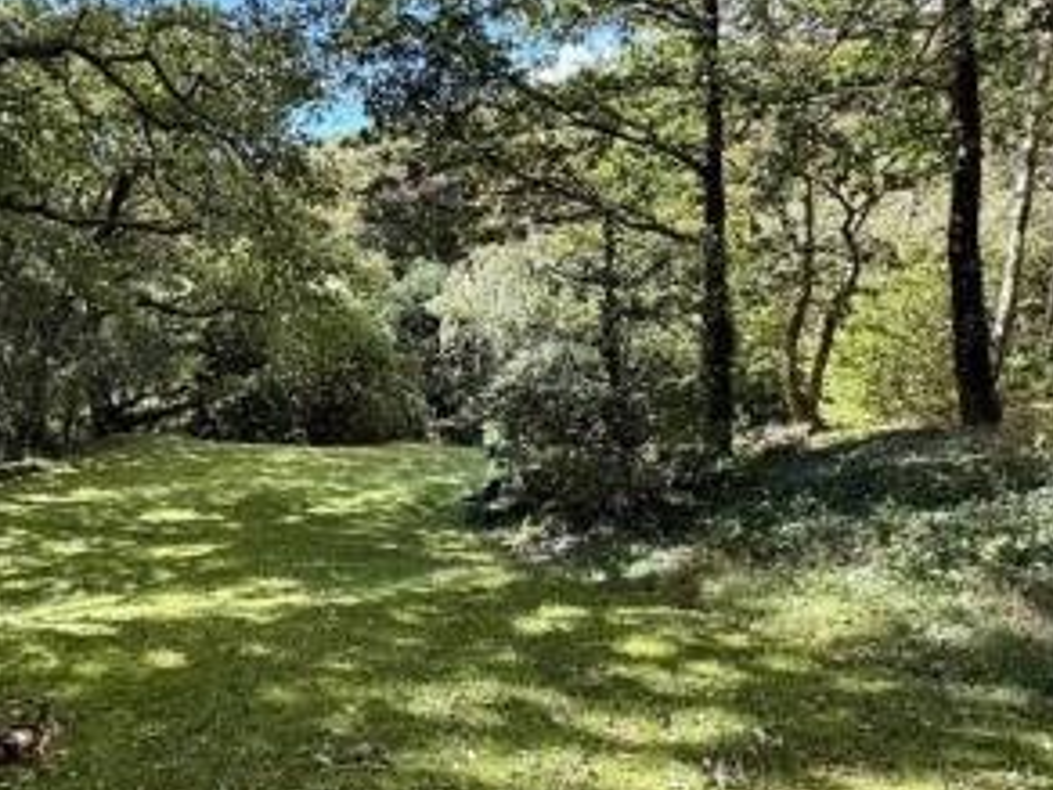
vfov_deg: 49.7
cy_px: 355
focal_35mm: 28
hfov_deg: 62.4
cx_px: 380
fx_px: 852
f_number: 2.2
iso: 64
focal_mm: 2.22
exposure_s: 1/243
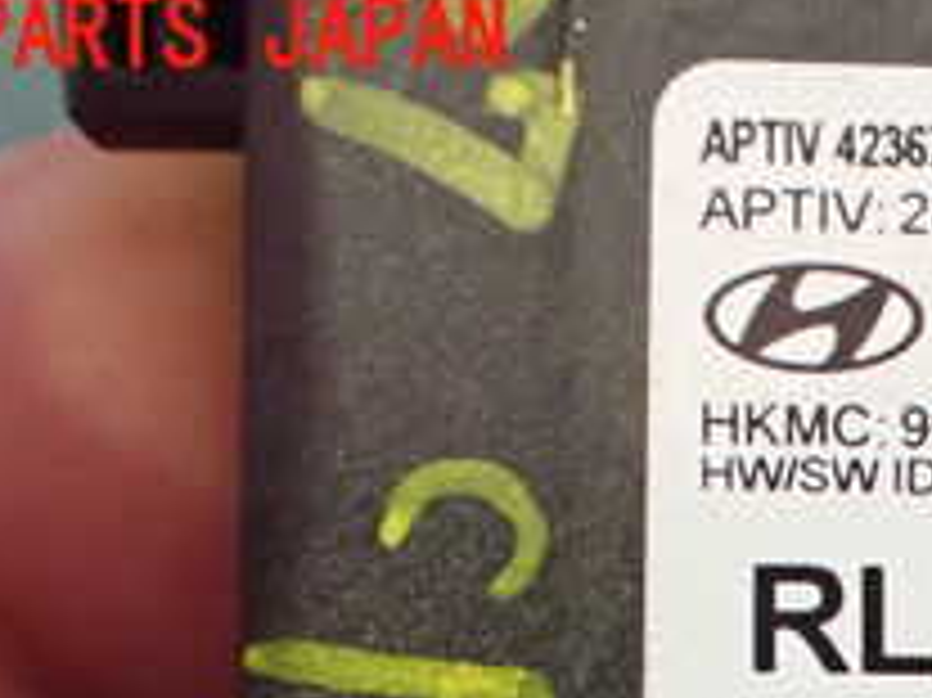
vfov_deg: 15.8
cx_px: 1040
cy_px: 995
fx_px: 2341
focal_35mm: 87
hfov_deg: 21.3
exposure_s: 1/30
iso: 1250
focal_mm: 5.4
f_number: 2.3
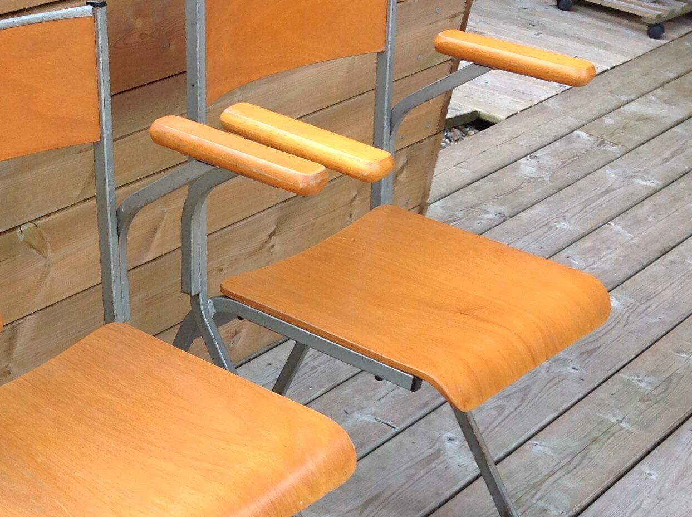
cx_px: 31
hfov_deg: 25.6
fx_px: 1457
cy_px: 385
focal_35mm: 73
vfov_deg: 20.0
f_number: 2.4
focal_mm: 4.28
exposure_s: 1/213
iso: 50
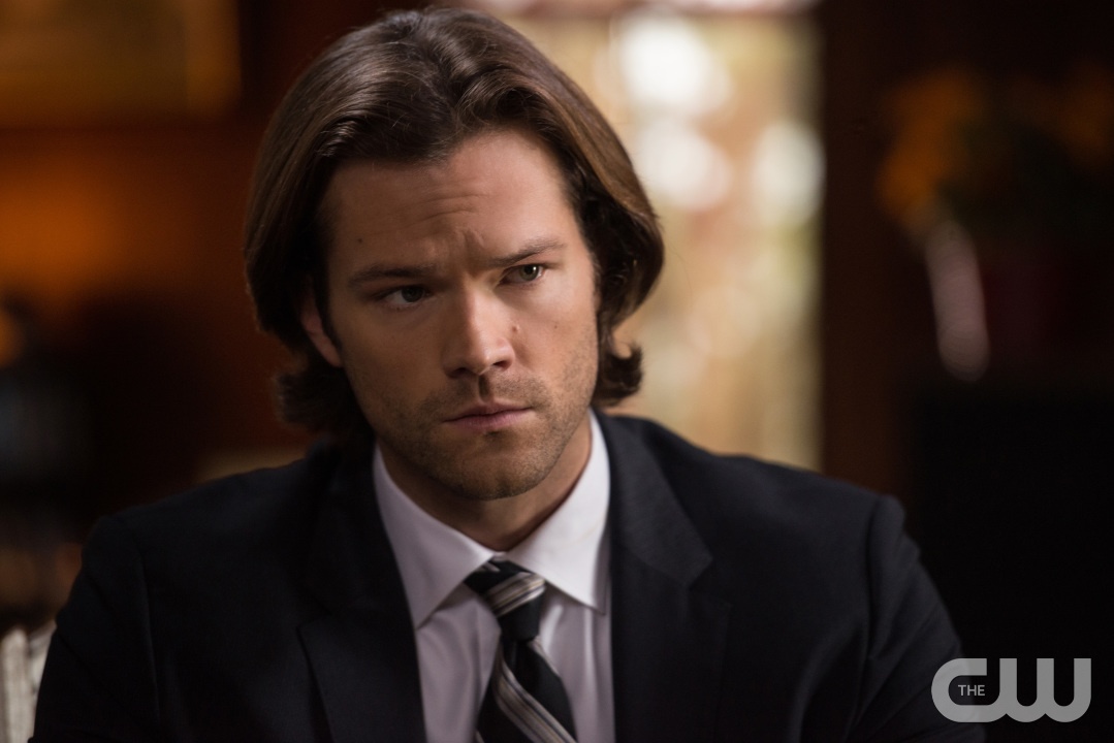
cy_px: 372
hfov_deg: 10.8
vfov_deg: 7.2
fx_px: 5881
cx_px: 557
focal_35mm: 190
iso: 2000
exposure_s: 1/80
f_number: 2.8
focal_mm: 190
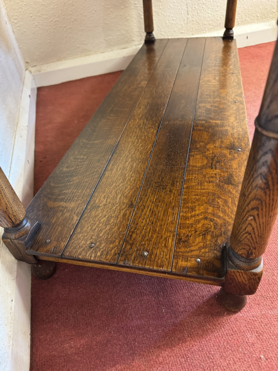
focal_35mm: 24
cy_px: 186
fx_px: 257
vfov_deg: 71.6
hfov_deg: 56.8
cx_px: 139
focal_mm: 6.76
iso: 800
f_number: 1.78
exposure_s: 1/50
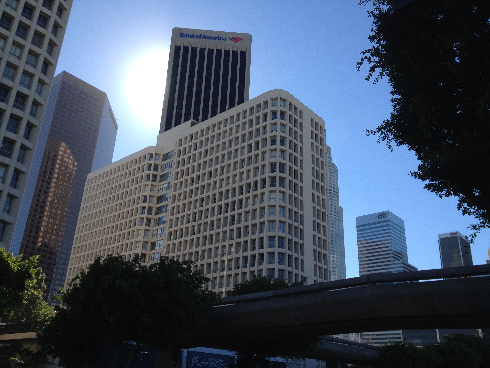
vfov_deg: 40.7
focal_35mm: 35
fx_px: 495
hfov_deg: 52.6
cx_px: 245
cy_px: 184
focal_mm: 4.28
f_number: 2.4
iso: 50
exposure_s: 1/1175
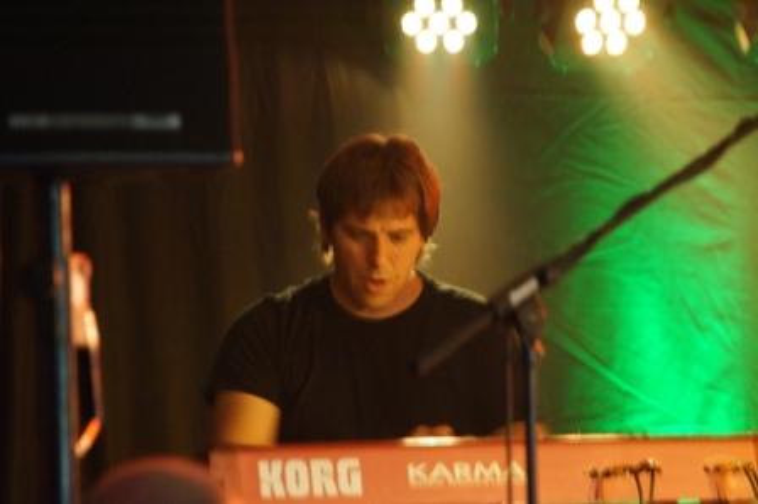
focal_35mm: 450
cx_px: 379
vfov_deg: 3.1
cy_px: 252
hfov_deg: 4.6
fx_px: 9468
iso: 3200
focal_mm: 300
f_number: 6.3
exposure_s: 1/6
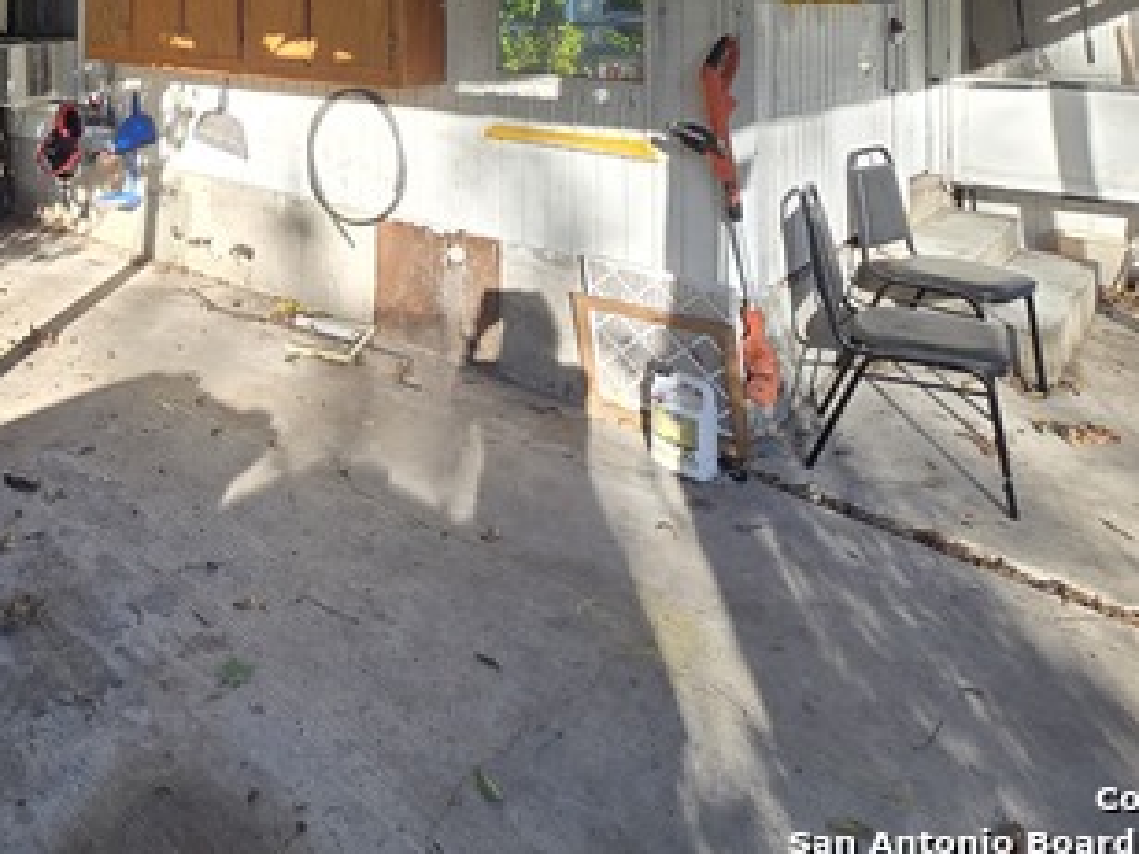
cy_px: -22
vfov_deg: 43.2
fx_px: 888
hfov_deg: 59.5
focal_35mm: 27
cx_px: 207
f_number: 2.2
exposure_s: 1/156
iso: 25
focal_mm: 1.7
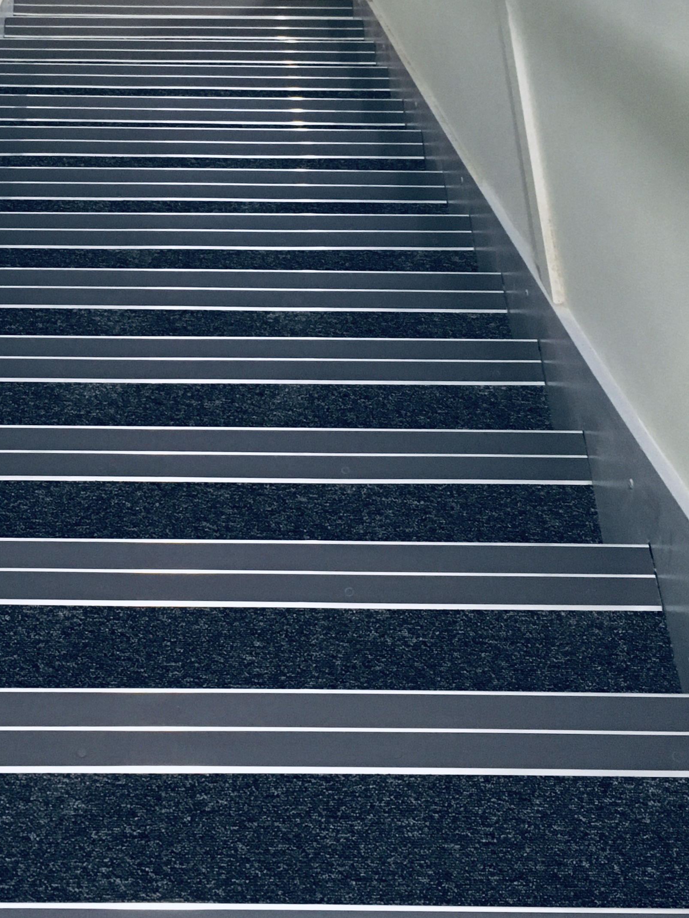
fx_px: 1407
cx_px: 185
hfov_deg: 27.2
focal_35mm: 53
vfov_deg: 35.7
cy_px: 283
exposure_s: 1/20
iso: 200
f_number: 2.2
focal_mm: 4.15
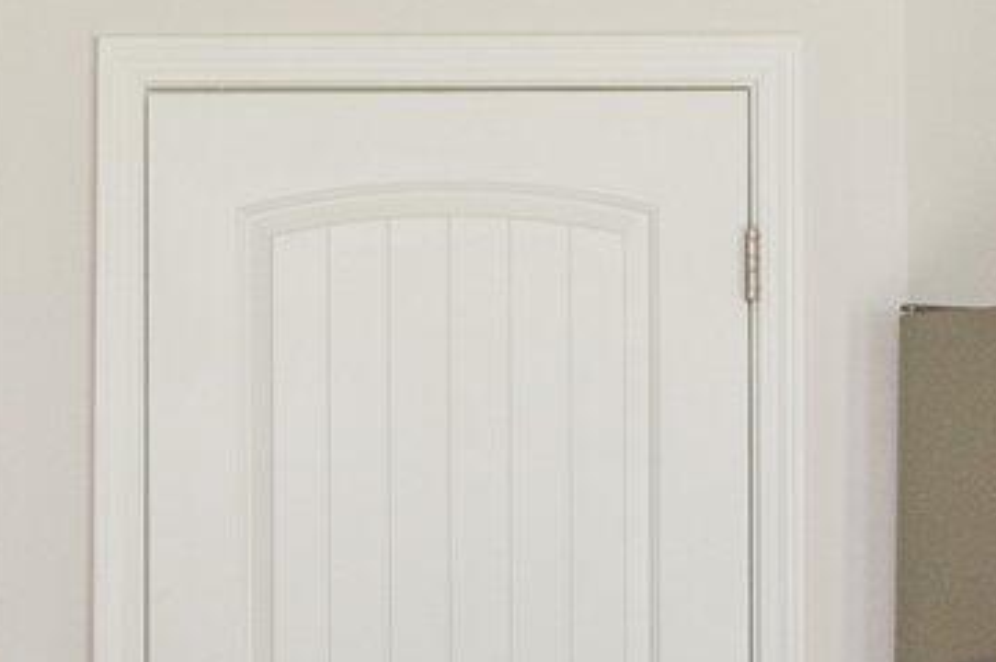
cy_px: 629
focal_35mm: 145
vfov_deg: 9.4
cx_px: 113
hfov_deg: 14.1
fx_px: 4004
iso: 500
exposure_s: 1/6
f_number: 8
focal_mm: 25.5
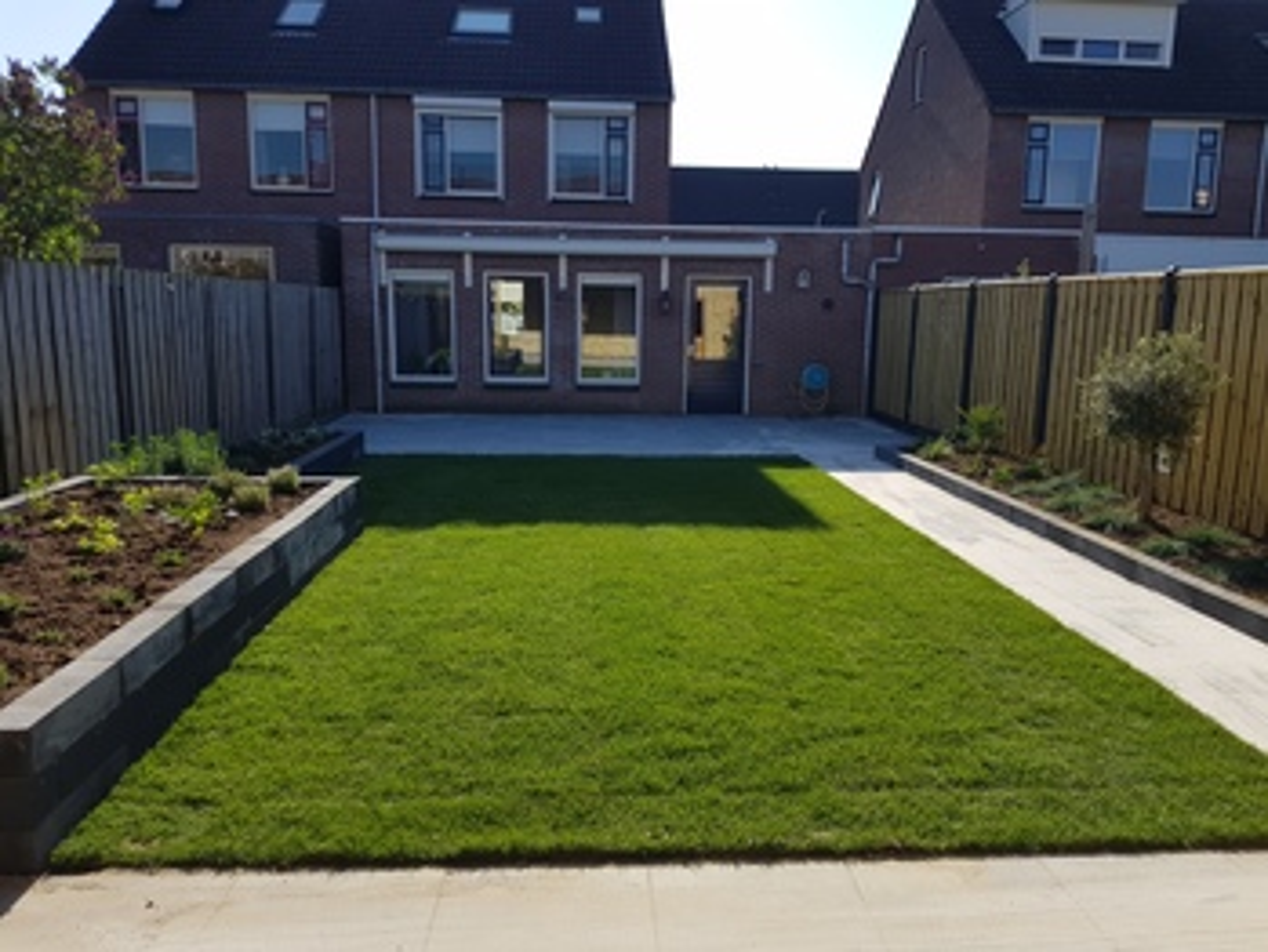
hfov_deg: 67.3
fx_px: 953
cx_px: 634
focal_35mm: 26
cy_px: 476
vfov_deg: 53.1
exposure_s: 1/1788
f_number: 1.7
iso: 40
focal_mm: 4.2
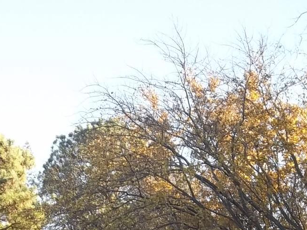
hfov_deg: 11.9
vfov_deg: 8.8
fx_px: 1455
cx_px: -24
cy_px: 362
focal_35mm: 164
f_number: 5
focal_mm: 9.3
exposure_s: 1/60
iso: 88
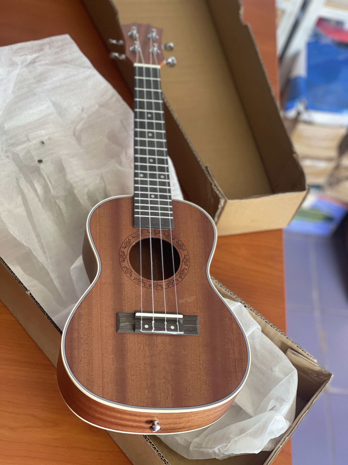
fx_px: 858
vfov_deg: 30.3
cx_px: 174
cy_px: 232
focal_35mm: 64
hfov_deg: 22.9
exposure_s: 1/77
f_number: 2.2
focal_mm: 7.5
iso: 250
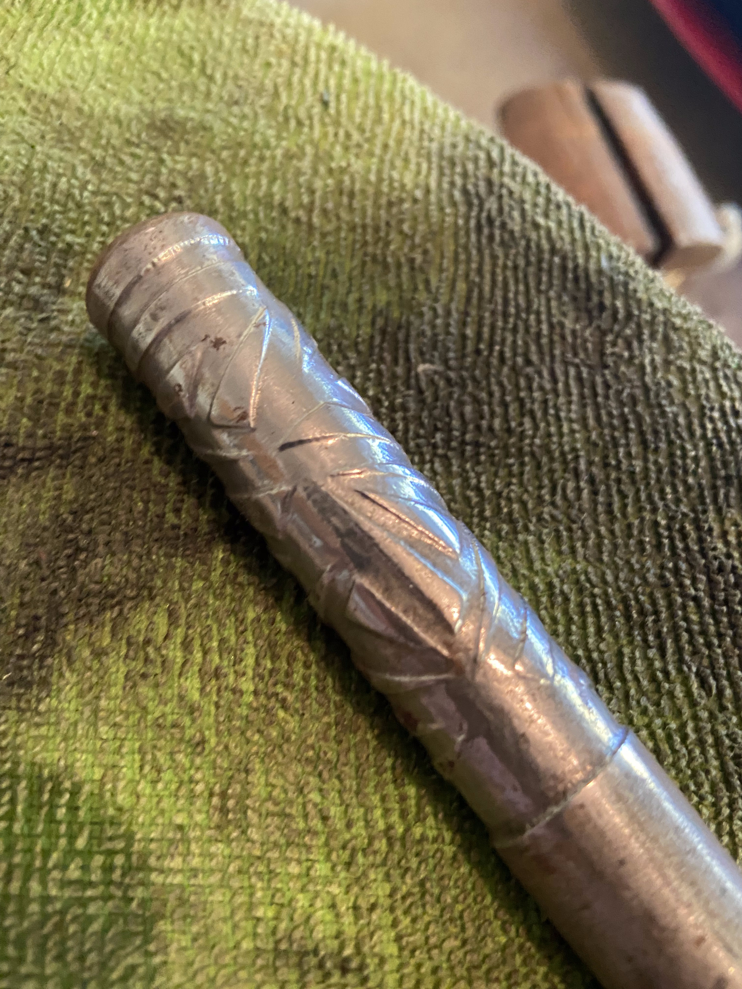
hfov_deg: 54.9
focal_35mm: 25
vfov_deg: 69.4
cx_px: 371
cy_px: 494
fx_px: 715
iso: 500
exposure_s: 1/30
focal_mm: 4.25
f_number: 1.8
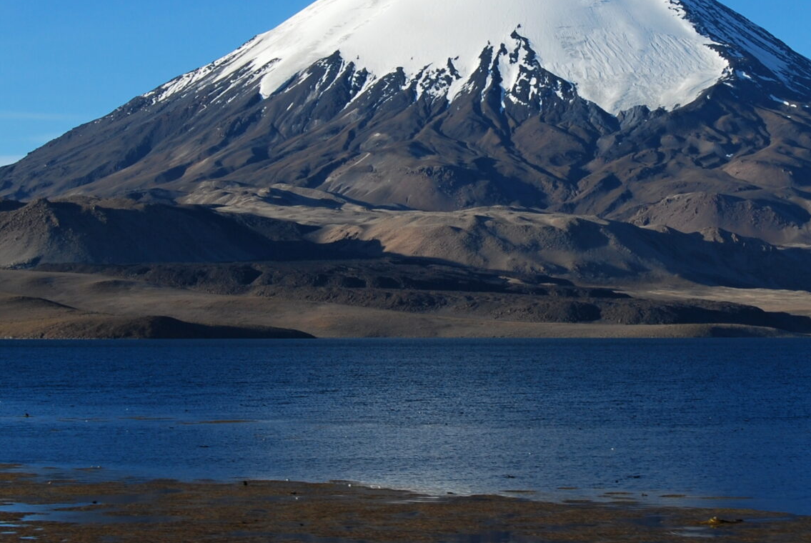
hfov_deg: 17.7
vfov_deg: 11.9
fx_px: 2594
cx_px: 559
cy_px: 199
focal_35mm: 115
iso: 100
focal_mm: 34
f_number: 8
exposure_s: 1/250
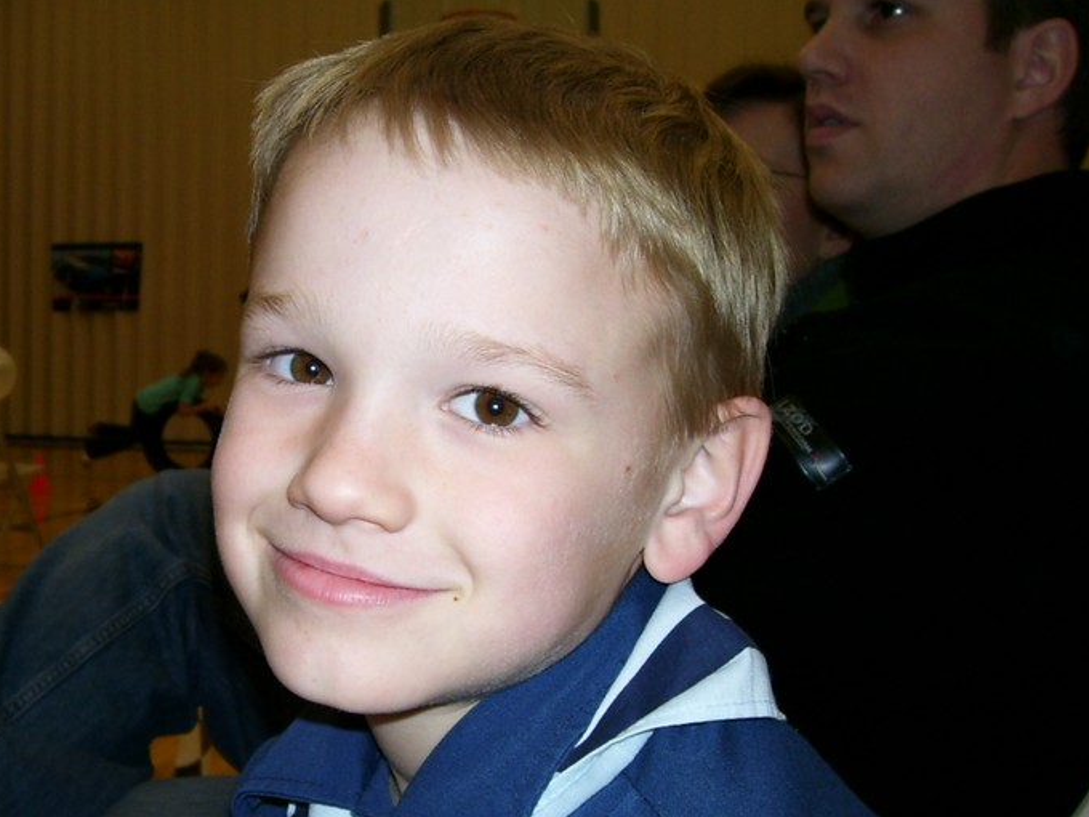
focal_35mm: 40
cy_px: 428
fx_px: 1258
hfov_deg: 46.6
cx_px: 453
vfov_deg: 36.0
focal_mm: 5.6
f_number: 2.7
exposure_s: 1/60
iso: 80
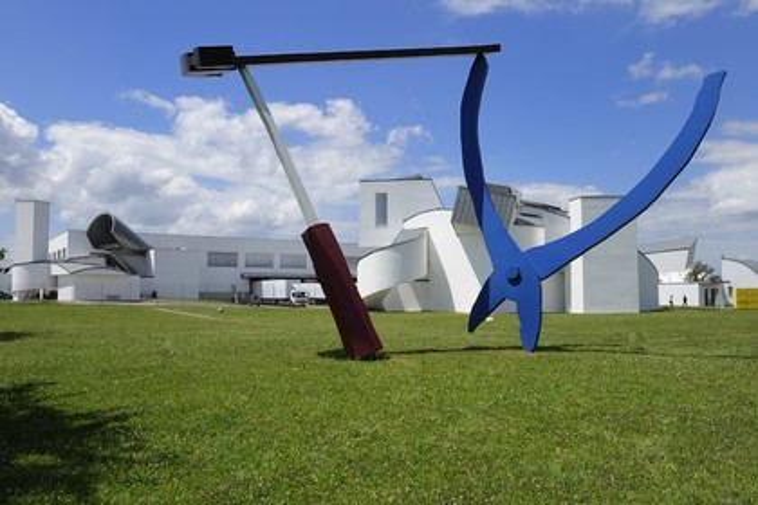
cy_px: 252
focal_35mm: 29
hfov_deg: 63.7
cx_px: 379
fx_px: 611
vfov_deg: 45.0
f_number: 16
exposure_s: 1/160
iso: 200
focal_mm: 29
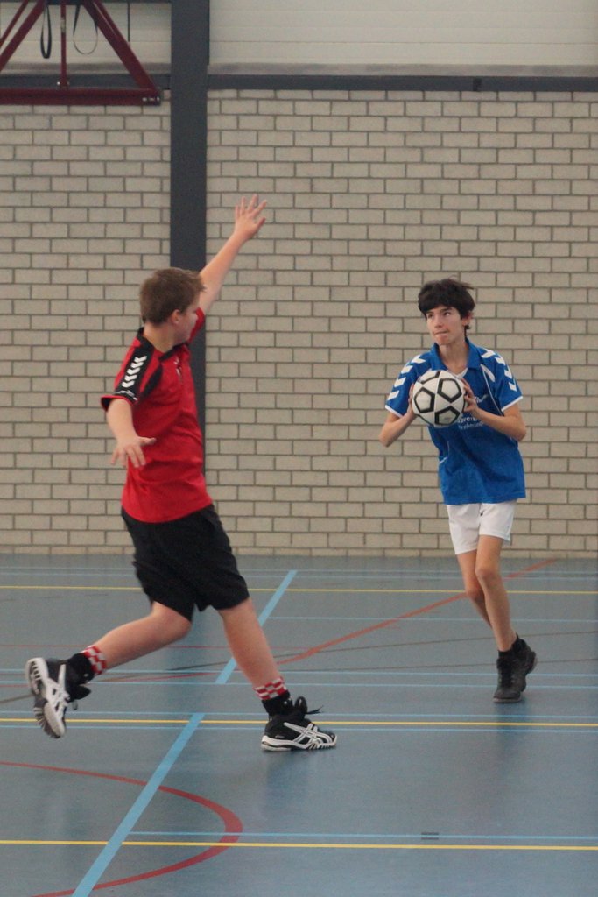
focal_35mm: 75
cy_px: 448
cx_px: 299
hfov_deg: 18.2
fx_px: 1868
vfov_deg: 27.0
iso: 1600
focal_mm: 50
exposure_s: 1/250
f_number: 4
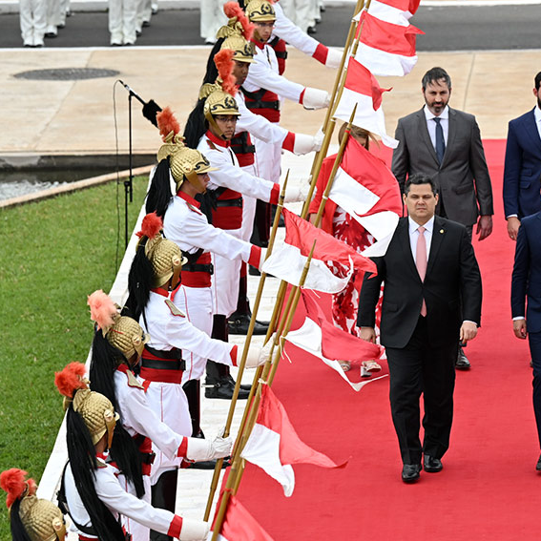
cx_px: 408
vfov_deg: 4.7
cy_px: 271
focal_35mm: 376
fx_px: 6648
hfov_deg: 4.7
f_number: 5.6
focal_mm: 195
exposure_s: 1/1000
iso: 400
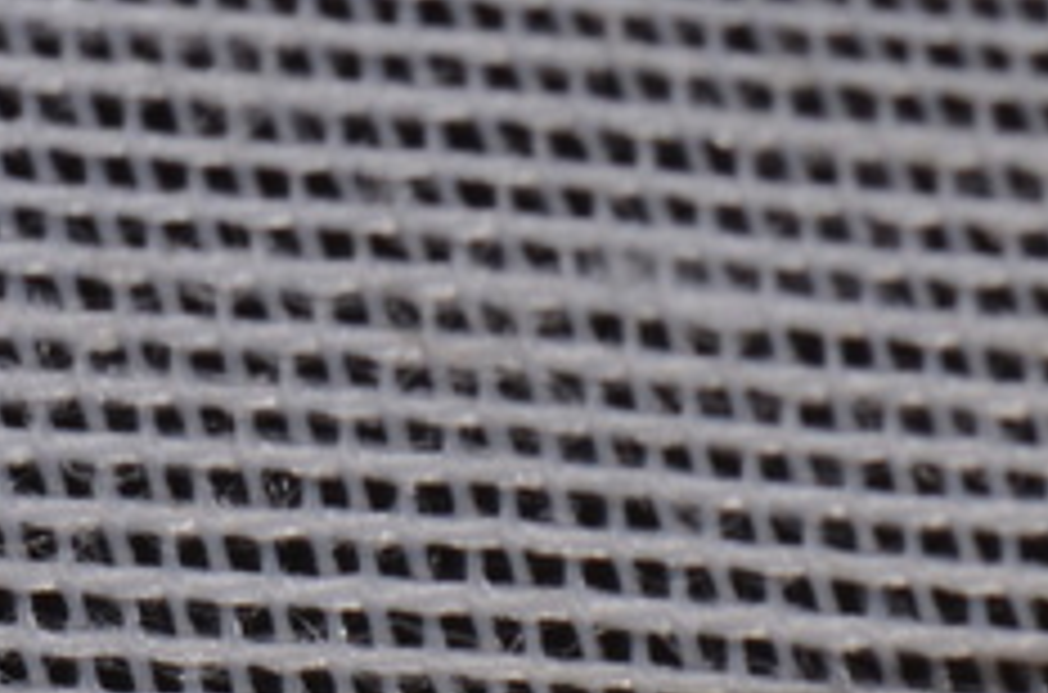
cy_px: 1066
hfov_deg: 4.7
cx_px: 1444
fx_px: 12591
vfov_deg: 3.1
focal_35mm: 434
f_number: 22
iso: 100
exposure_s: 1/60
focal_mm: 85
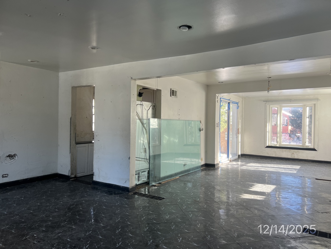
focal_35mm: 26
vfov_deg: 53.1
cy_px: 124
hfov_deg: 67.3
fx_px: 249
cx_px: 166
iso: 40
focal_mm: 5.7
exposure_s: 1/121
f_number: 1.5
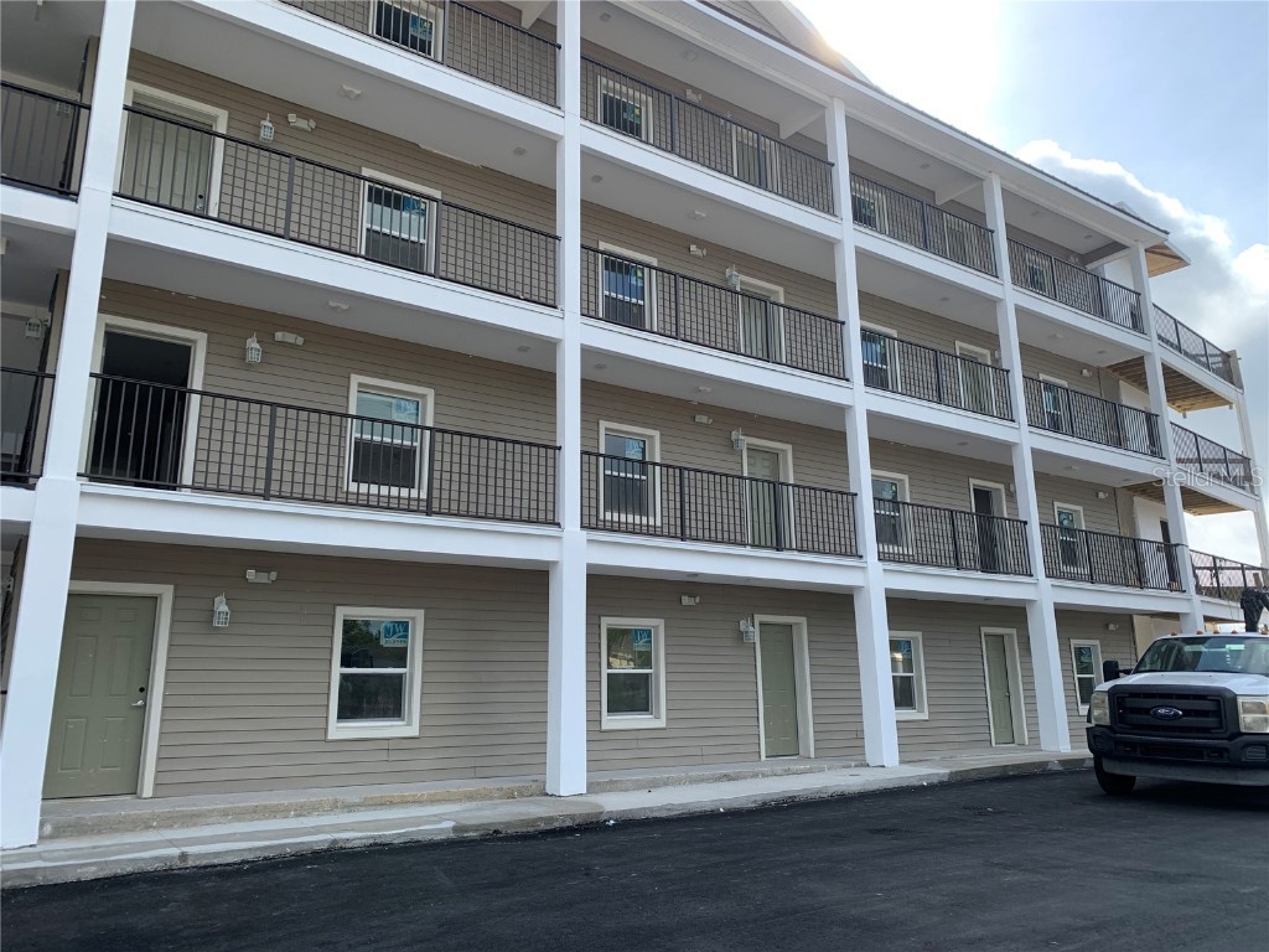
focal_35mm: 26
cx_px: 634
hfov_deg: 67.3
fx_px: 953
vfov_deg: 53.1
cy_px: 476
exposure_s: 1/972
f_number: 1.8
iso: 25
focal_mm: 4.25
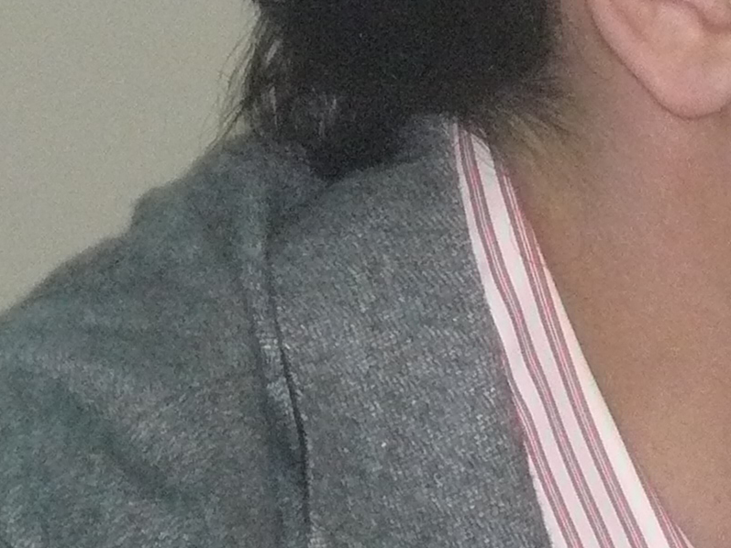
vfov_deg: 1.7
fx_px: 18375
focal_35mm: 870
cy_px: -90
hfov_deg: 2.3
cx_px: 790
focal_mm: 37.7
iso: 400
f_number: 3.3
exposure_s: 1/40
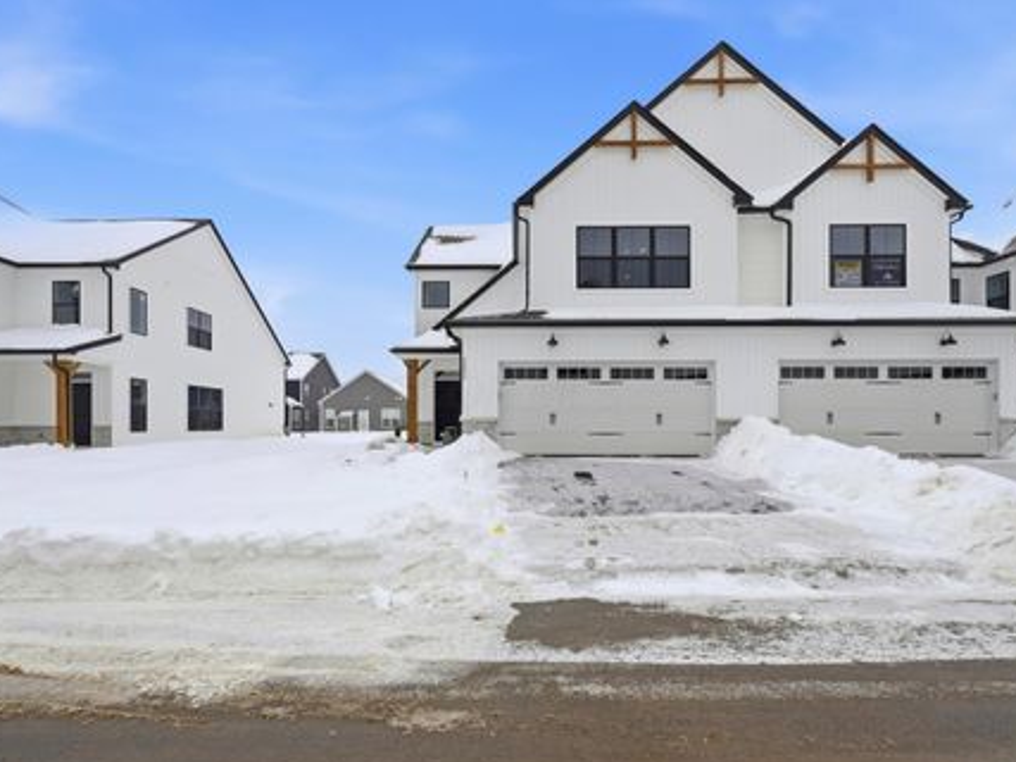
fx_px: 545
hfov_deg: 86.0
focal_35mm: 19
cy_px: 392
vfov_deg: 69.9
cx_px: 502
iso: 100
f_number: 10
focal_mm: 11
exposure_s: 1/2000
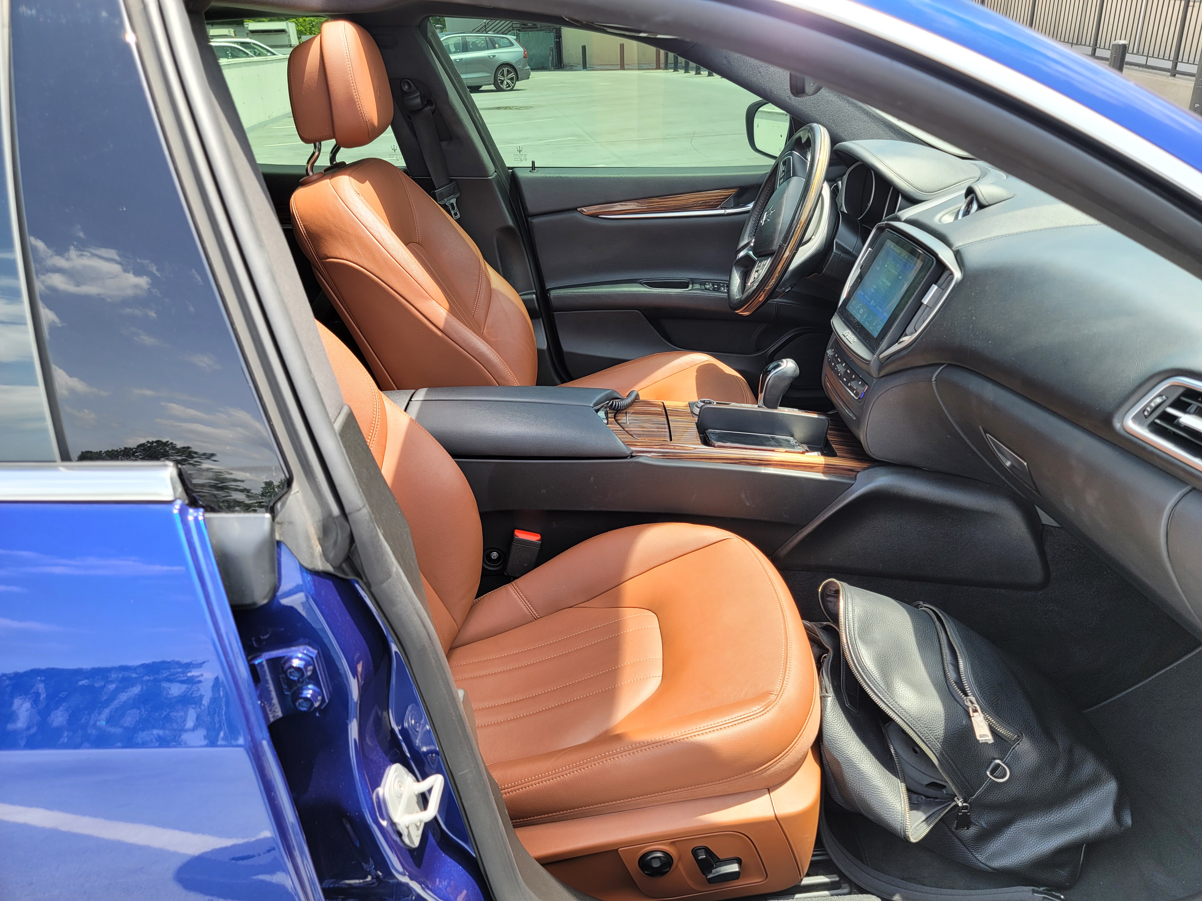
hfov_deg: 69.4
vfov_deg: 54.9
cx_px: 601
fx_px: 868
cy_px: 450
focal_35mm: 25
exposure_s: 1/127
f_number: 1.8
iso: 20
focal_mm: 7
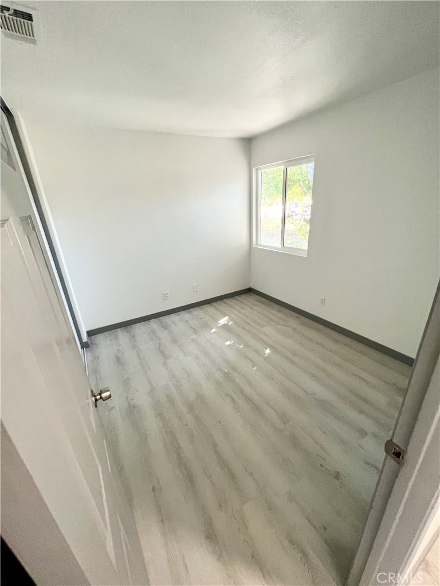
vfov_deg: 106.2
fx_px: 220
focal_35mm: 13
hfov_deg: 89.9
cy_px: 293
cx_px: 220
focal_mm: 1.57
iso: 250
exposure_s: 1/62
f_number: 1.8
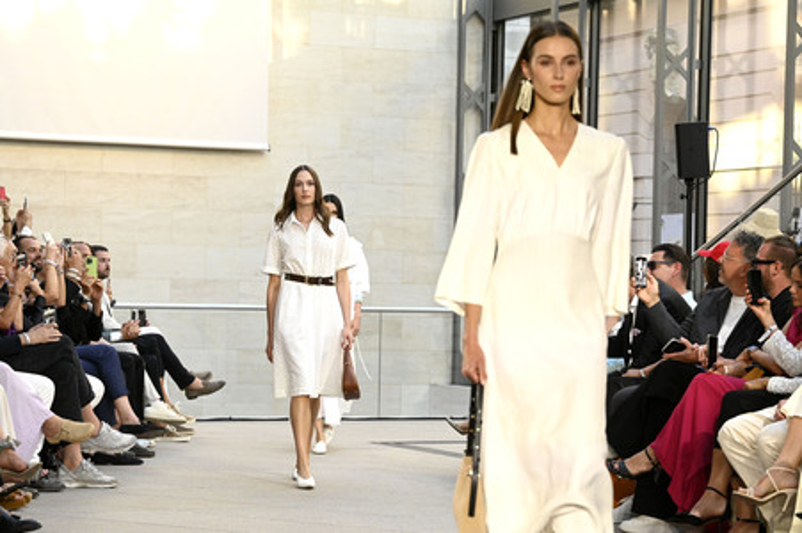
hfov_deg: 18.6
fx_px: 2449
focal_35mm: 110
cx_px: 401
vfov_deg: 12.4
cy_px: 266
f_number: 7.1
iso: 5000
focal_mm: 110
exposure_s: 1/500
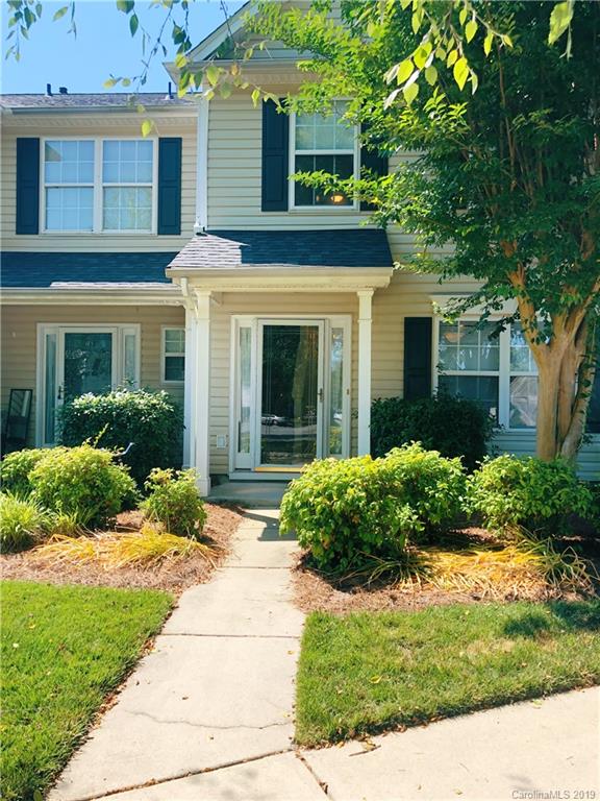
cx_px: 300
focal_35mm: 28
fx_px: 647
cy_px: 400
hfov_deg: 49.7
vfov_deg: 63.4
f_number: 1.8
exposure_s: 1/365
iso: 20
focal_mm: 4
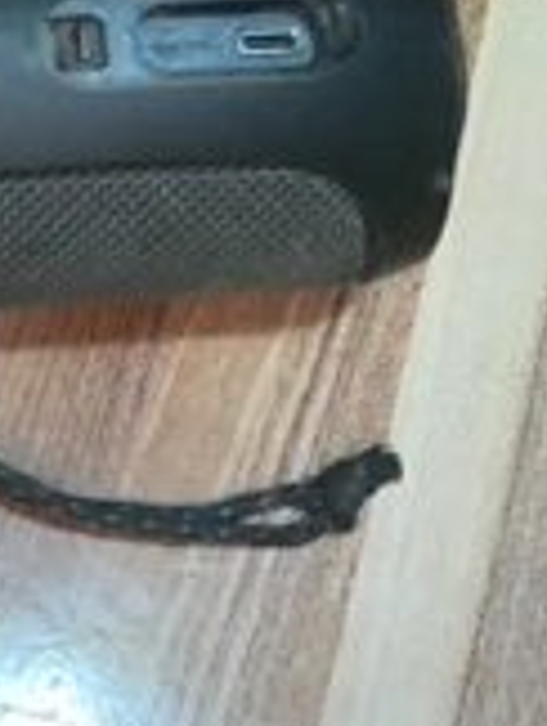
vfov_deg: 23.7
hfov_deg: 17.8
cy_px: 4
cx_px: -112
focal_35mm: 79
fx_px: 1660
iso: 320
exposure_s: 1/33
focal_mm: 2.87
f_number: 2.2
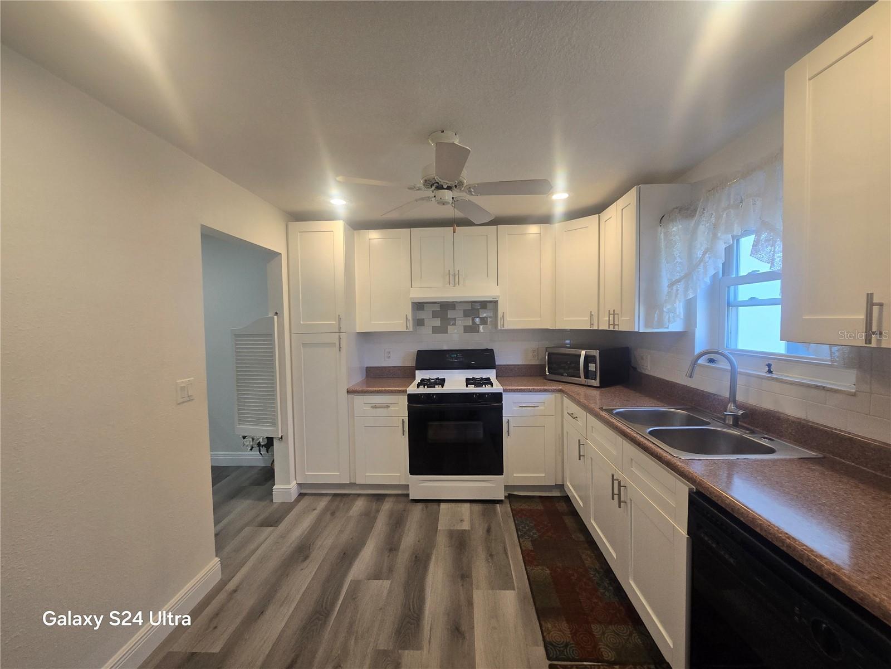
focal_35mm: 13
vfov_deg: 89.9
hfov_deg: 106.2
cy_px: 334
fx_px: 335
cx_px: 446
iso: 100
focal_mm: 2.2
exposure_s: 1/60
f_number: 2.2
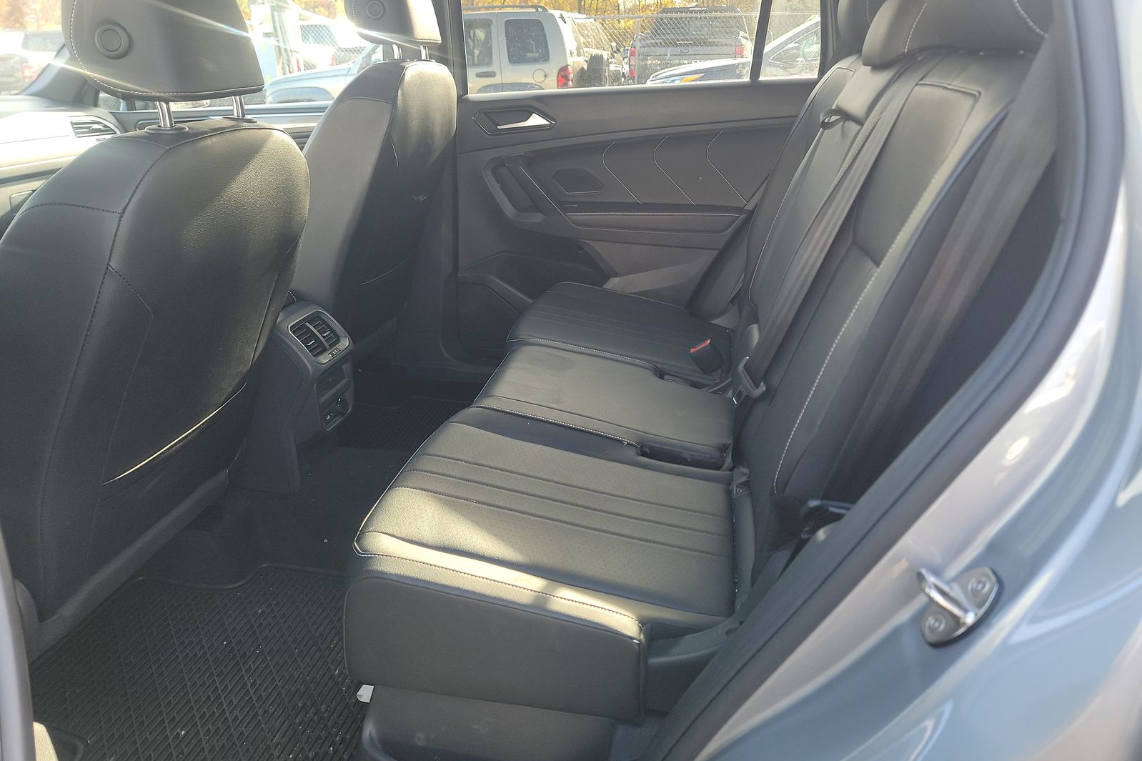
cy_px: 357
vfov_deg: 51.2
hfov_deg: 71.5
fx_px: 793
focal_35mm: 25
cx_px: 571
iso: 80
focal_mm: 6.7
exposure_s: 1/59
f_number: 1.8
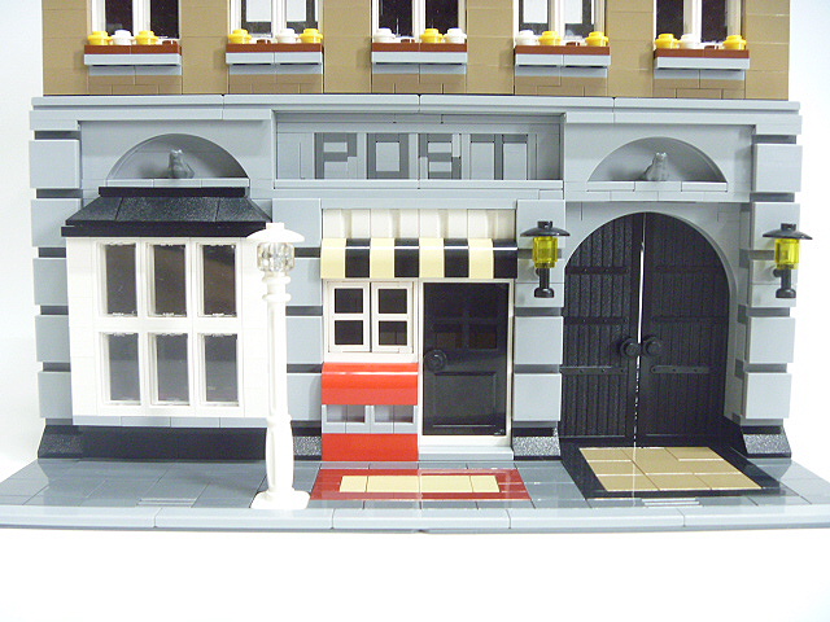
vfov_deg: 40.7
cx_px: 415
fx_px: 839
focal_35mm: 35
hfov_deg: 52.6
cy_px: 311
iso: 400
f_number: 3.5
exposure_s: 1/6
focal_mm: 6.3
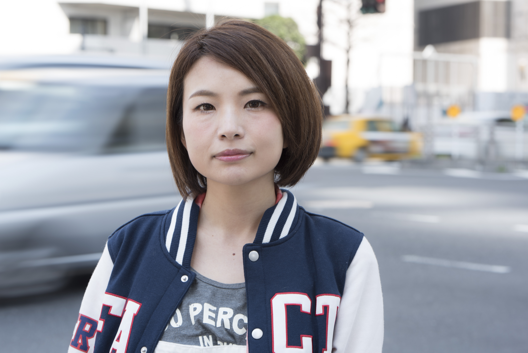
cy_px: 176
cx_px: 264
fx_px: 1247
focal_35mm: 85
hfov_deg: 23.9
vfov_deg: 16.1
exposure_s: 1/13
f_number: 8
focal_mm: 85
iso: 100
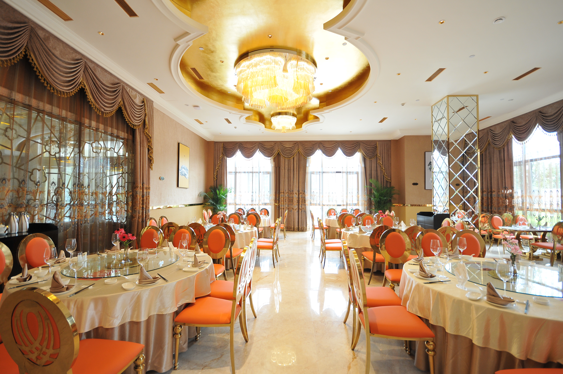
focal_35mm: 16
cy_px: 187
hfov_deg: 95.0
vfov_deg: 71.9
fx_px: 258
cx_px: 282
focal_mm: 11
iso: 320
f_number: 5.6
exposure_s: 1/25
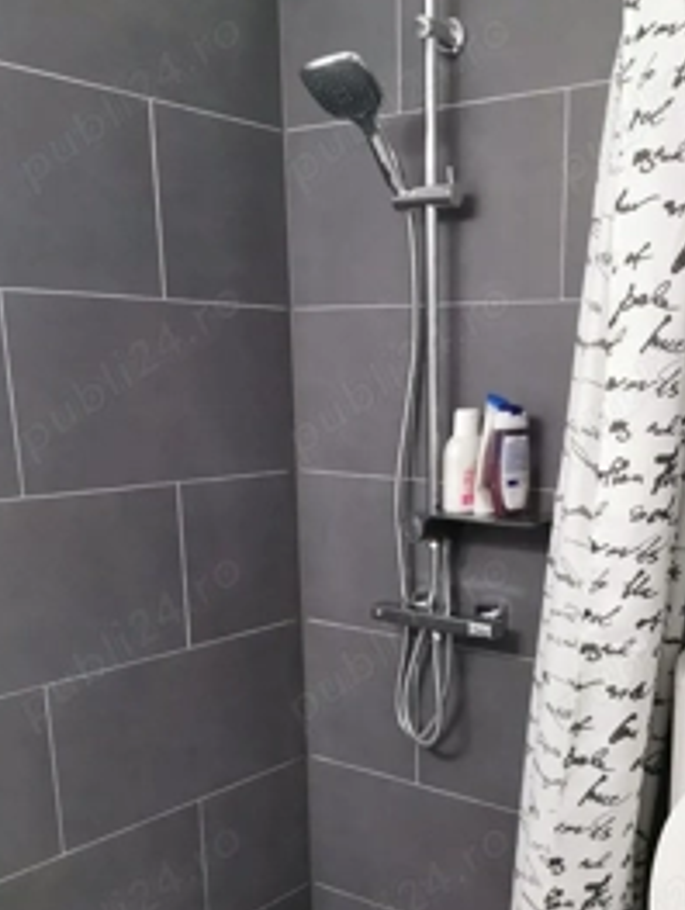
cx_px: 467
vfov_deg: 44.2
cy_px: 682
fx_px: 1079
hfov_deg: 34.8
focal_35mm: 41
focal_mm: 5.56
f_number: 1.6
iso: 250
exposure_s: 1/50
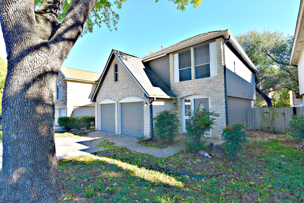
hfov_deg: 93.3
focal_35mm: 17
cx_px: 152
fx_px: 144
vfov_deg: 70.5
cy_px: 102
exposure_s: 1/250
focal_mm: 17
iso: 280
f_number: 8
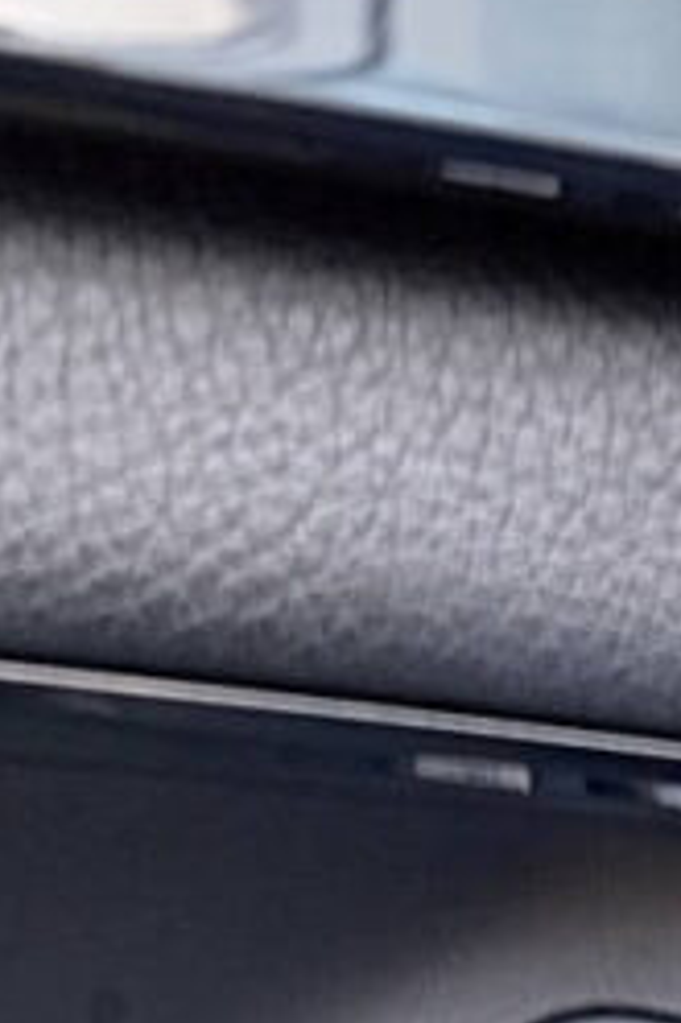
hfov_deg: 15.1
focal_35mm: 84
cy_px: 1209
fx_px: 2387
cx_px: 1015
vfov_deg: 22.4
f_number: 1.8
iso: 416
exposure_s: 1/24
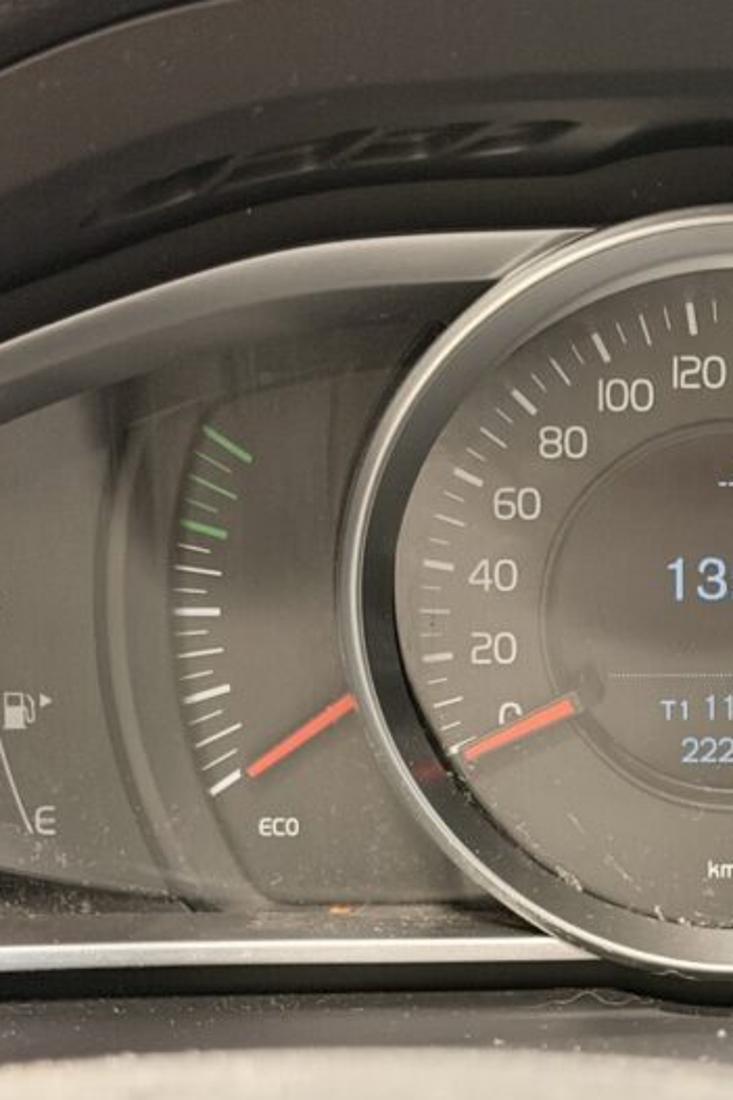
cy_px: 653
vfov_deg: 21.0
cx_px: 714
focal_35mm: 97
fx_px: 2964
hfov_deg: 13.9
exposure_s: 1/30
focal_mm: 6.76
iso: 640
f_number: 1.78
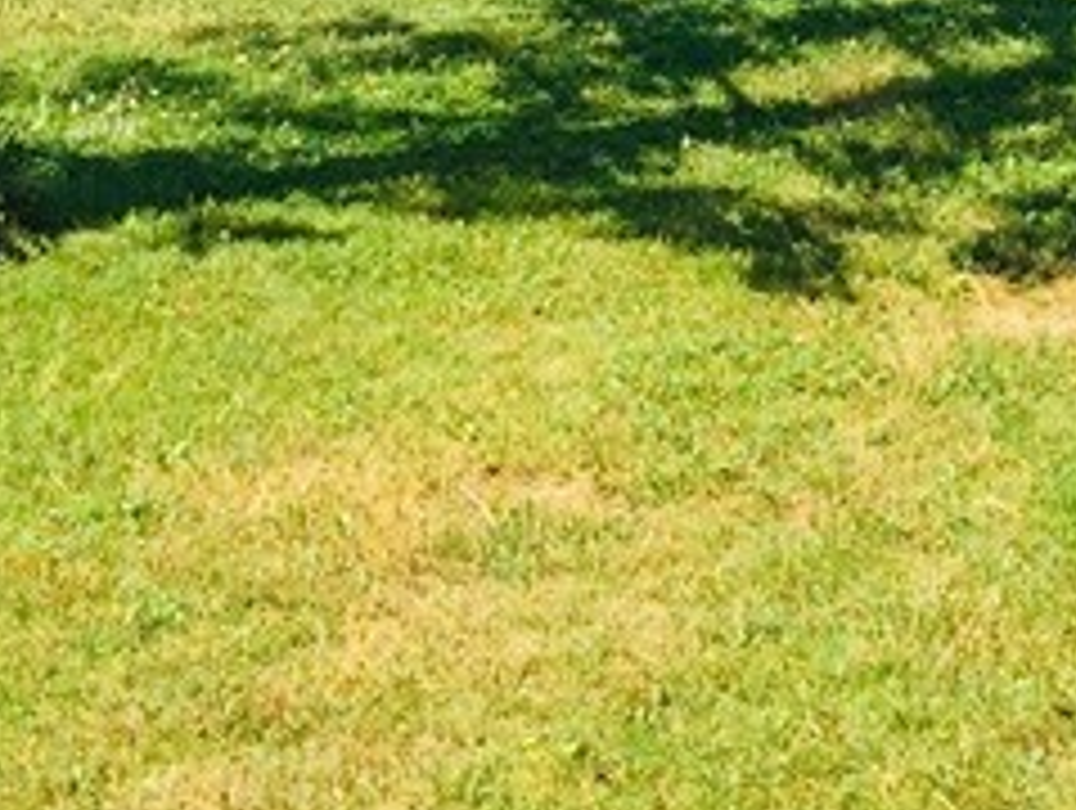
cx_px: 810
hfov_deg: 15.8
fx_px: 3860
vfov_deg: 11.3
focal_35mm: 124
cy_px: -544
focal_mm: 4.15
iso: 32
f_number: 2.2
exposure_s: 1/1236
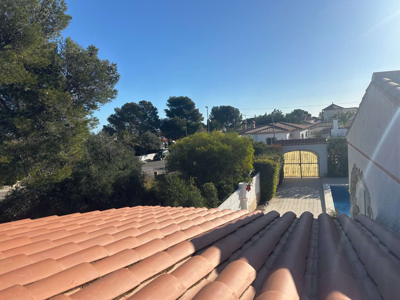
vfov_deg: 56.8
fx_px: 277
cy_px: 150
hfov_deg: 71.6
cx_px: 200
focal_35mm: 24
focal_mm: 6.86
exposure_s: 1/6211
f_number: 1.78
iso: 80
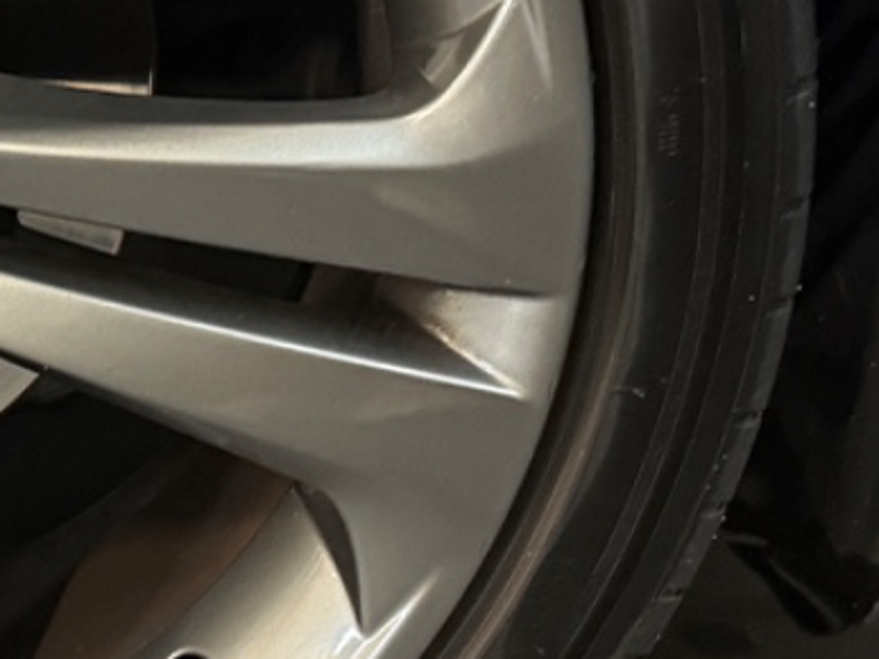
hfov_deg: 18.4
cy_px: 84
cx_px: -292
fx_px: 2514
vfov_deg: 14.8
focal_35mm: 99
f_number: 1.78
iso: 800
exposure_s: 1/25
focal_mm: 6.76
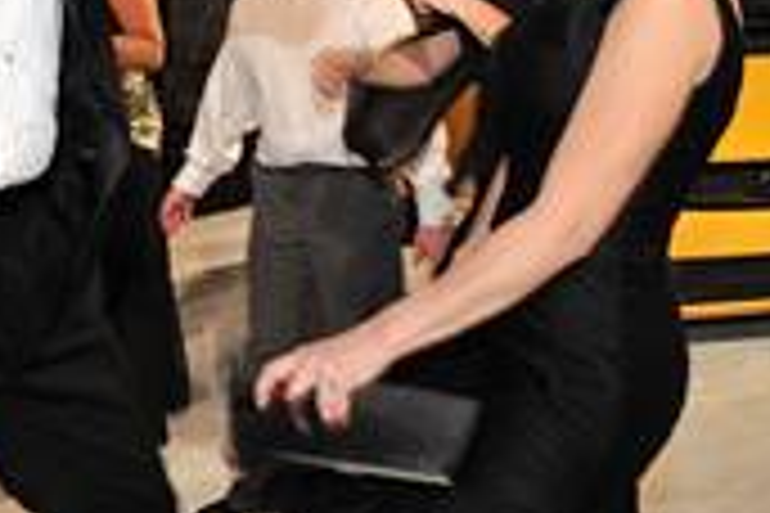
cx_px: 468
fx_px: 1647
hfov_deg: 26.3
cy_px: 288
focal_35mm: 77
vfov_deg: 17.7
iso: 1250
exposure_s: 1/80
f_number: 6.3
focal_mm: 24
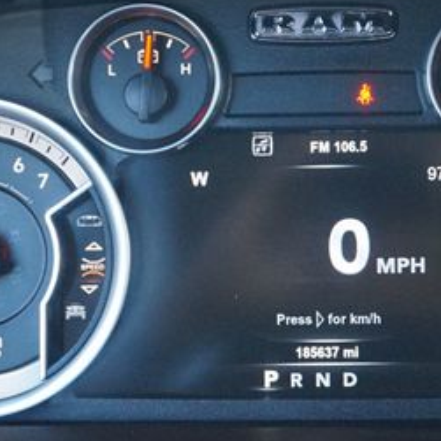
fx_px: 1356
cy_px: 214
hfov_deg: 18.4
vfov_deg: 18.5
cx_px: 302
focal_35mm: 94
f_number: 4.5
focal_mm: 29
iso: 2500
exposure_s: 1/160
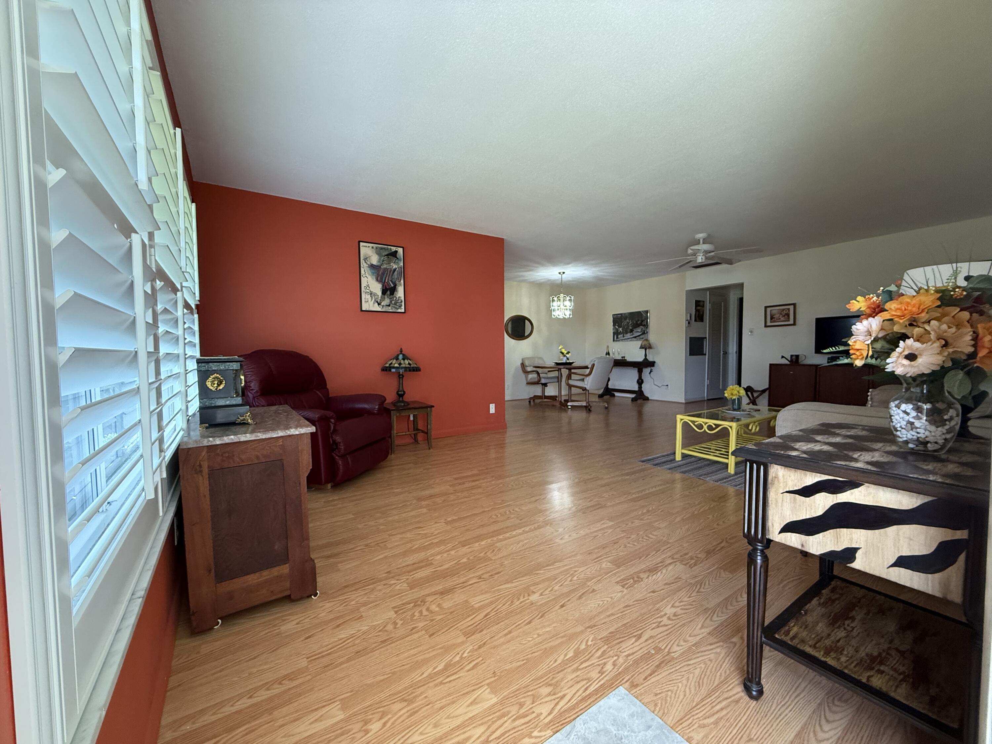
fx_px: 401
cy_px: 372
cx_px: 496
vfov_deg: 85.7
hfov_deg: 102.1
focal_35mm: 14
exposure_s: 1/120
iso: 320
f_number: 2.2
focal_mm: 2.22
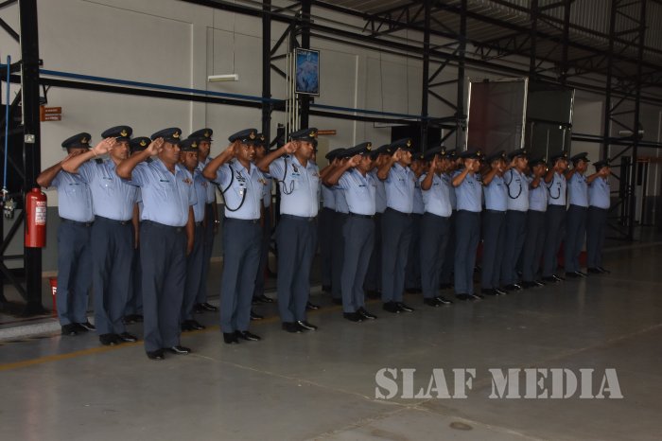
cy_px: 220
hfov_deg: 43.6
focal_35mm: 45
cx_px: 331
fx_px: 827
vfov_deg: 29.8
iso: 640
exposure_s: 1/125
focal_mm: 30
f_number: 10
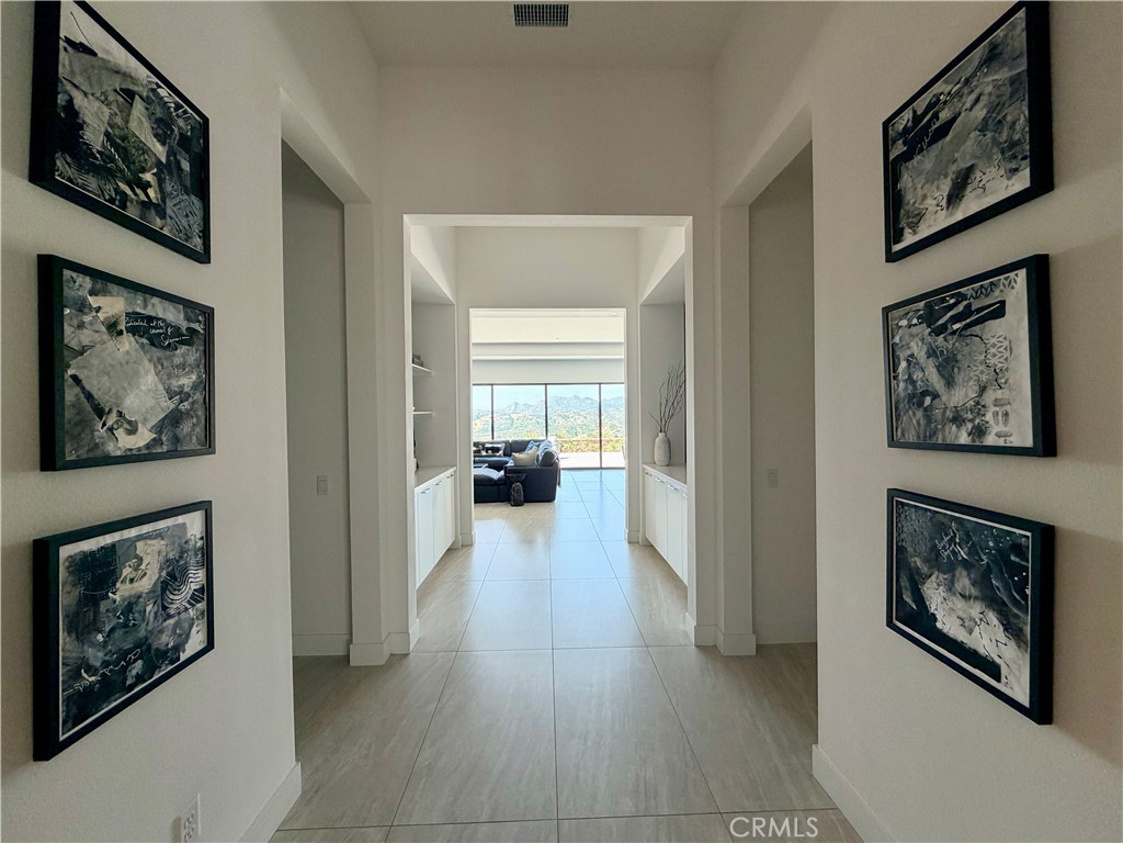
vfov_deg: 85.7
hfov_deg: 102.1
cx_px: 562
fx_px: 454
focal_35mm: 14
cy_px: 422
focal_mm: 2.22
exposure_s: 1/120
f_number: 2.2
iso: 80
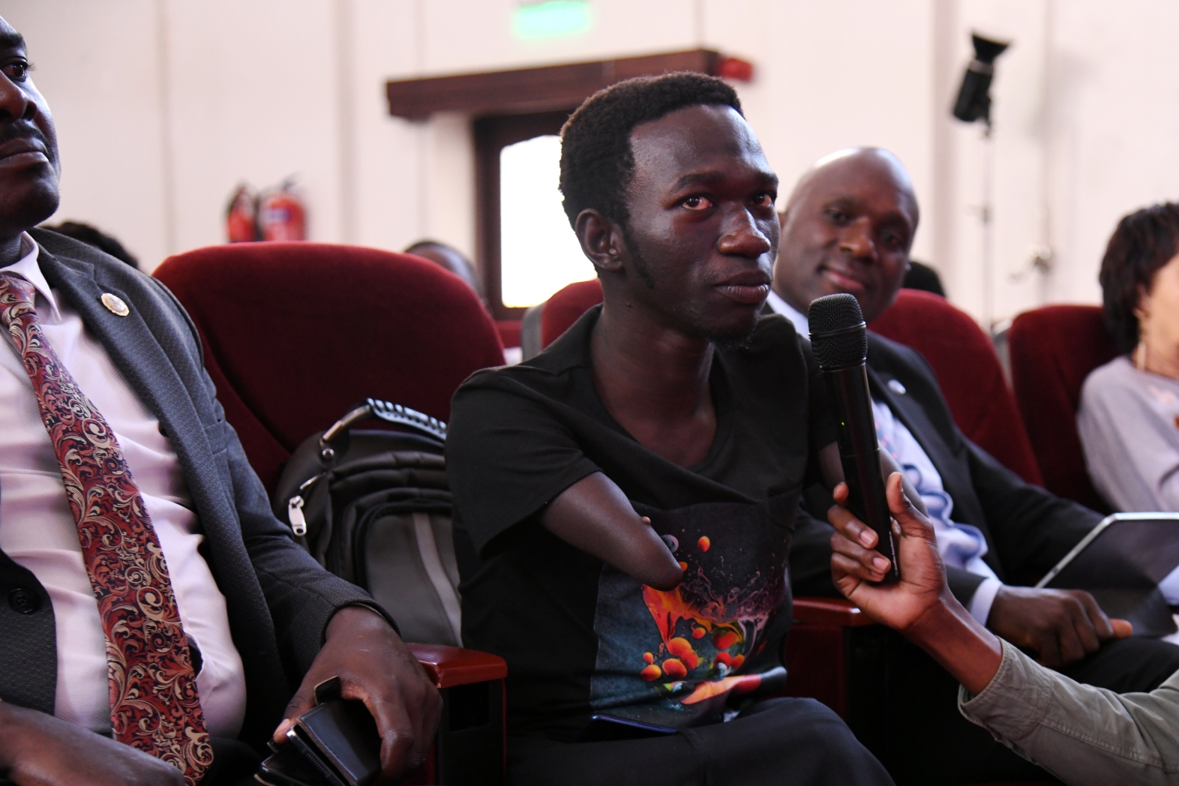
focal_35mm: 56
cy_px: 399
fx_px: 1834
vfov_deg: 24.2
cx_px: 587
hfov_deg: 35.6
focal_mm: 55
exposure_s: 1/125
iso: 2000
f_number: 4
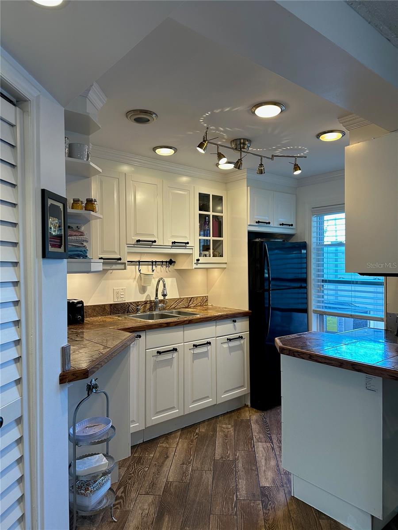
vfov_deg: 71.6
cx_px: 199
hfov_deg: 56.8
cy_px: 265
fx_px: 368
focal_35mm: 24
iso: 160
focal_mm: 6.86
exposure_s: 1/120
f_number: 1.78
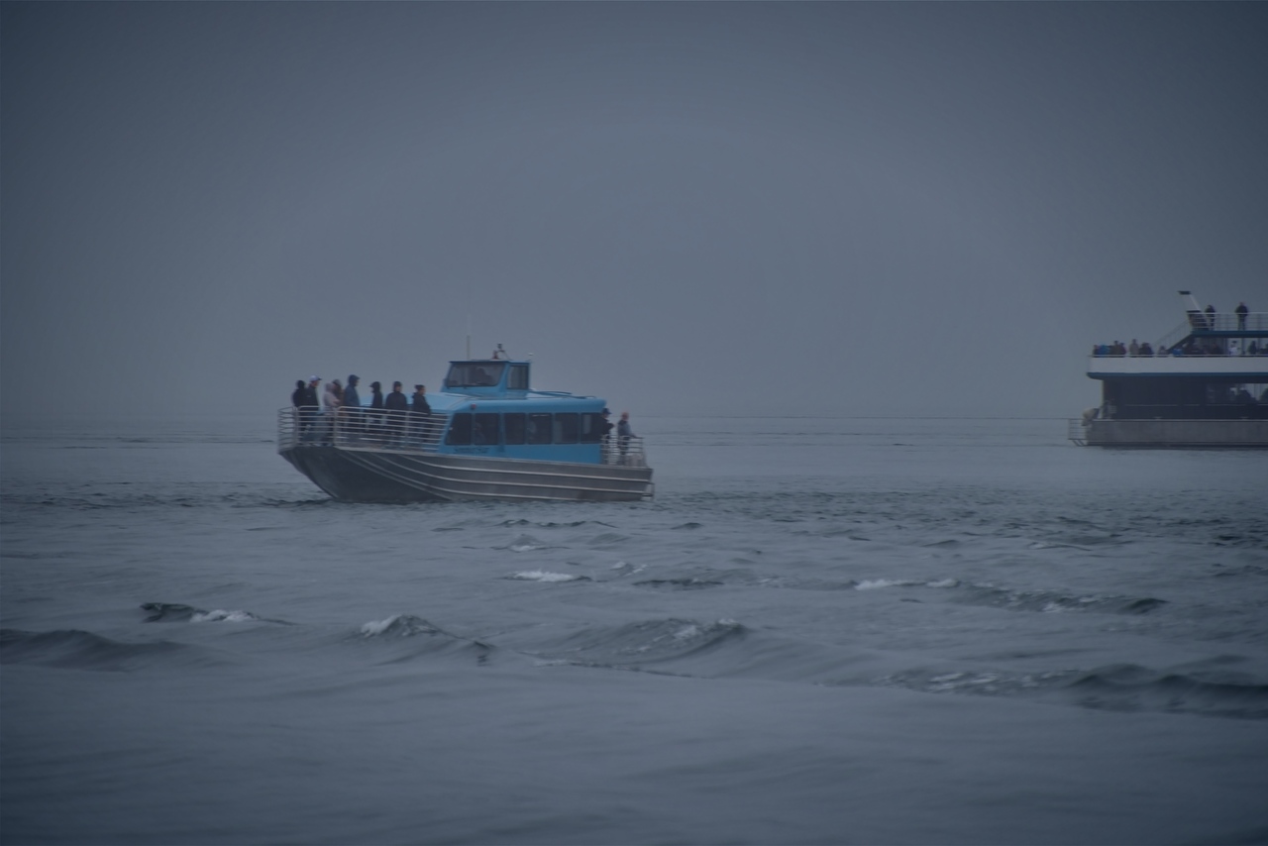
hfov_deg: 6.9
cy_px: 423
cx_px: 634
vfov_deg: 4.6
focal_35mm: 300
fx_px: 10568
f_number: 5.6
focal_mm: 300
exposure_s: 1/640
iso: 110
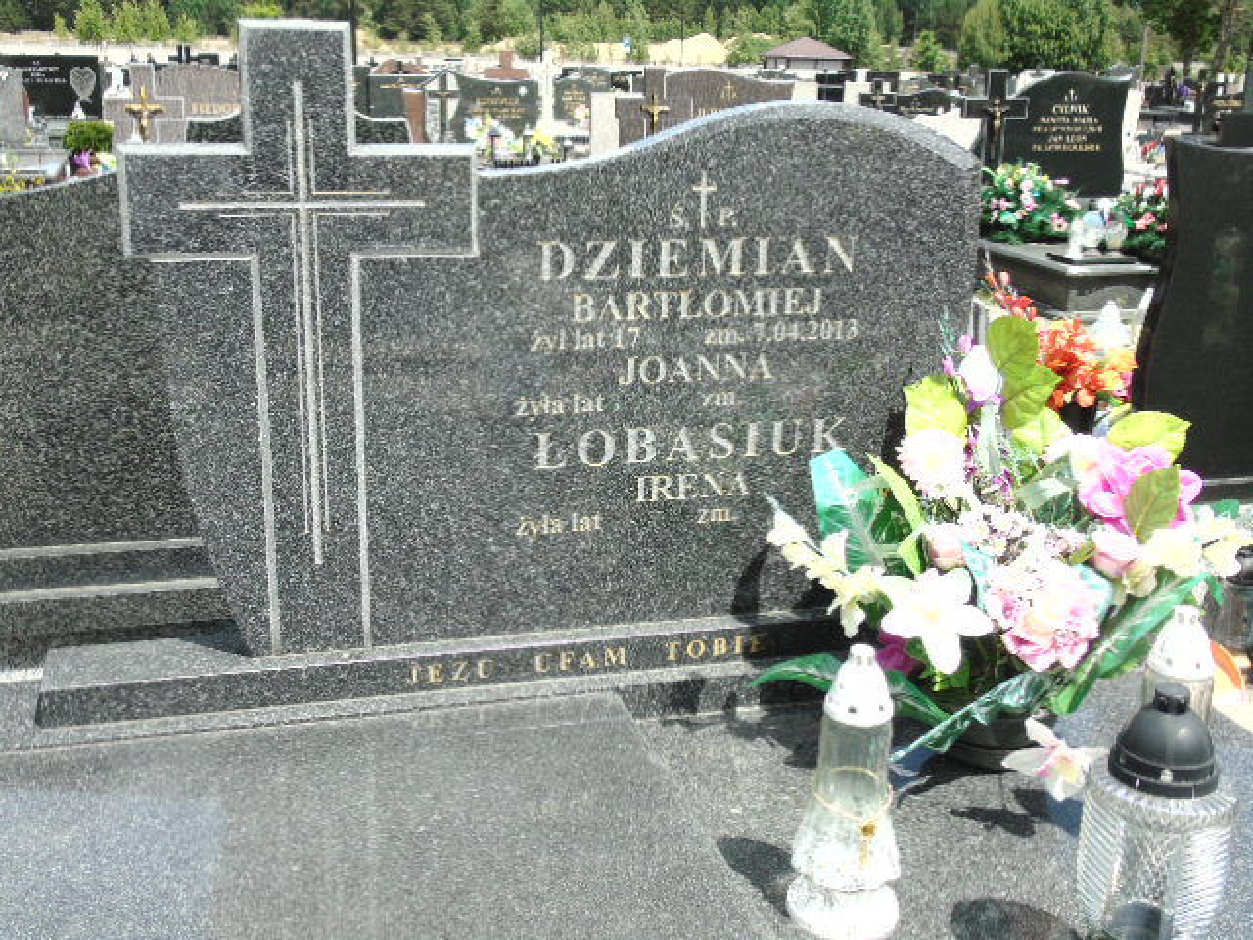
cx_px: 626
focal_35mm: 40
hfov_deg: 46.8
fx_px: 1448
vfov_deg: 36.0
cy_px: 470
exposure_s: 1/500
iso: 80
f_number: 3.9
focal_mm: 7.1
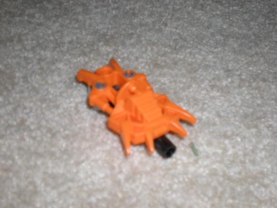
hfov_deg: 34.3
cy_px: 104
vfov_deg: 26.1
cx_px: 138
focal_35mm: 56
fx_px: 448
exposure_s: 1/60
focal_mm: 9.3
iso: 64
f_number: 3.9
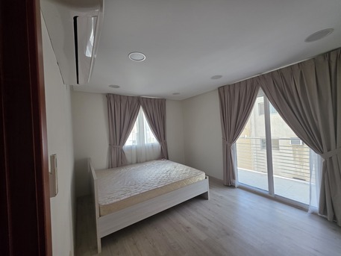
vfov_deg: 89.9
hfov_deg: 106.2
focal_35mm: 13
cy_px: 128
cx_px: 170
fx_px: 128
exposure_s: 1/100
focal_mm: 2.2
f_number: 1.9
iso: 125
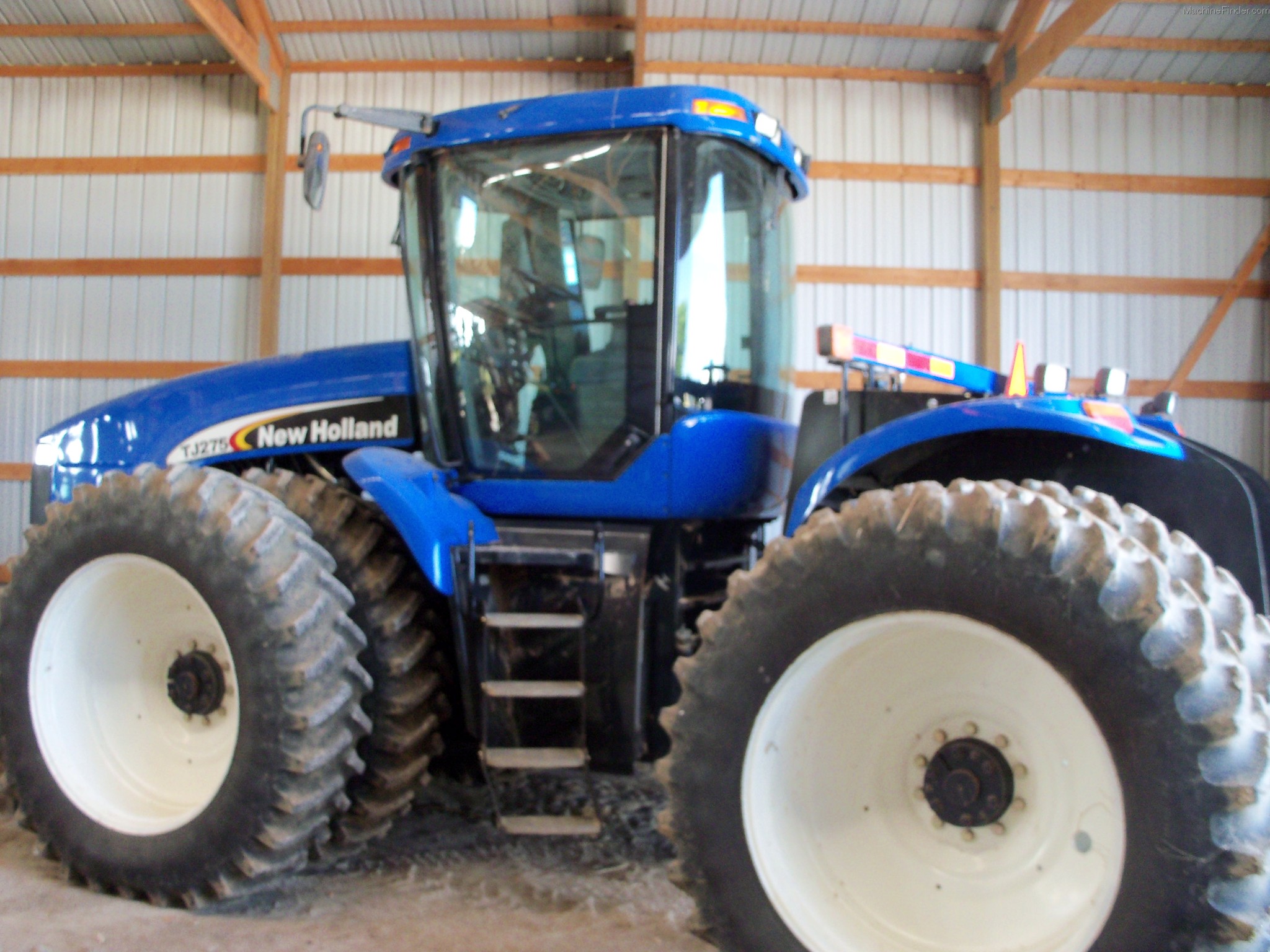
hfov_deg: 52.6
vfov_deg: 40.7
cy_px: 476
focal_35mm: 35
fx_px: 1284
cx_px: 635
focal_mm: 6.3
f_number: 3
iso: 160
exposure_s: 1/30
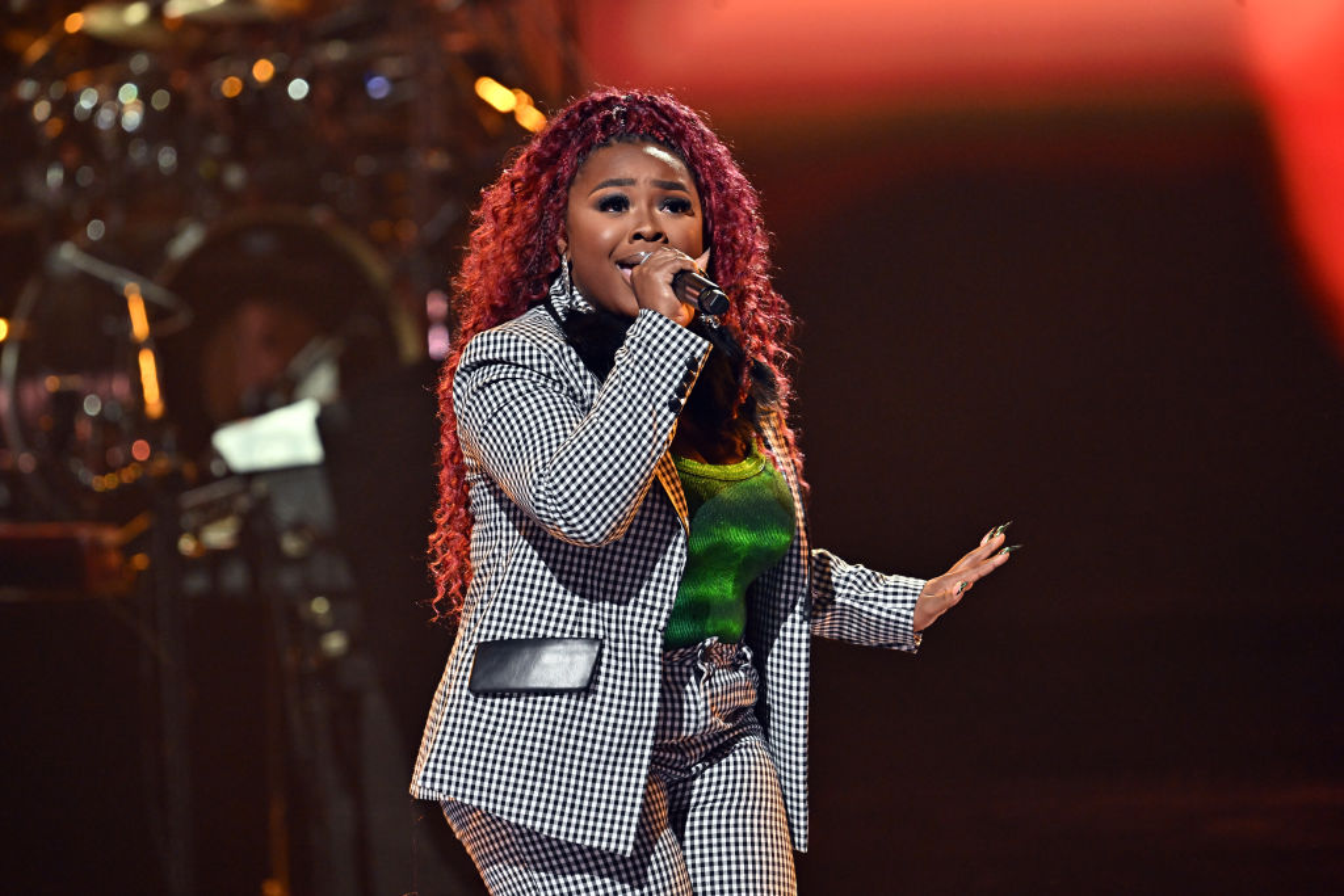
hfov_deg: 4.4
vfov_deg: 2.9
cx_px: 672
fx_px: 17548
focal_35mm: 470
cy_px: 448
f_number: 6
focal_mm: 470
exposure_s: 1/125
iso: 3200
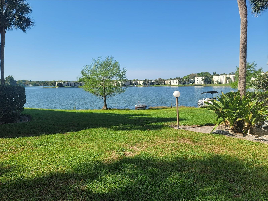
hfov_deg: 69.4
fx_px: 194
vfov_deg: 54.9
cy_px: 100
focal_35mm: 25
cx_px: 134
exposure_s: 1/887
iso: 20
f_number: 1.8
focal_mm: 7
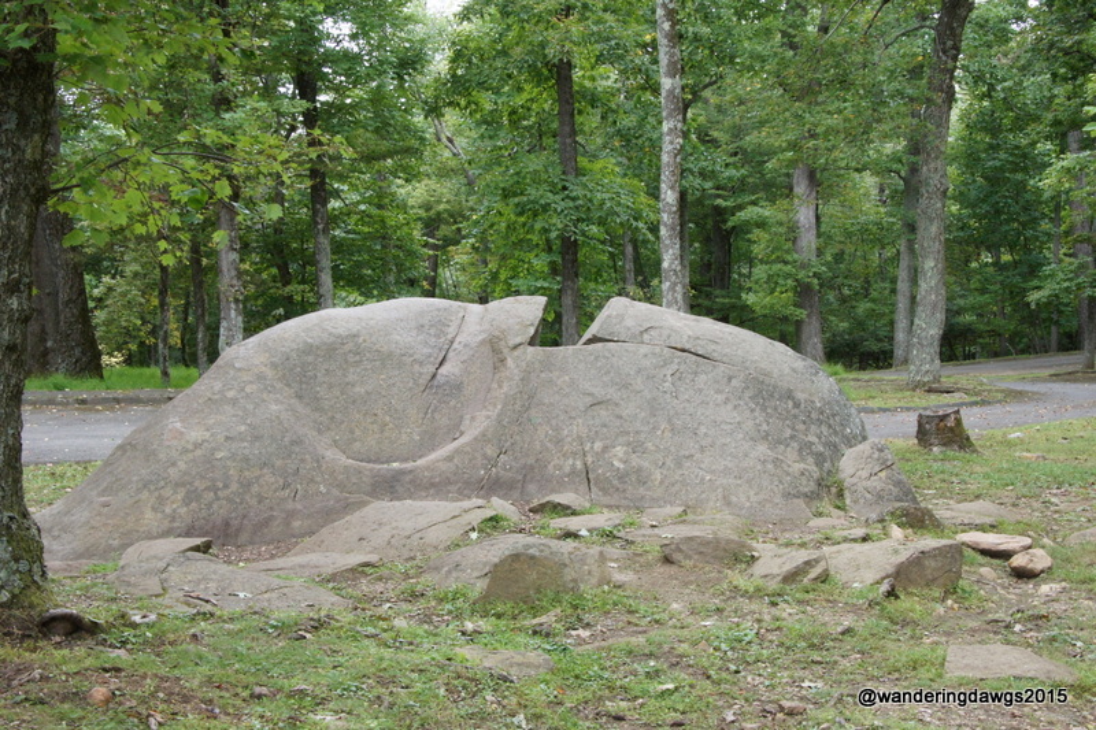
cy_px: 365
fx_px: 1598
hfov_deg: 37.9
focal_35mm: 52
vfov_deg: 25.7
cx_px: 548
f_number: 14
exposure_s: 1/60
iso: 1600
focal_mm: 35
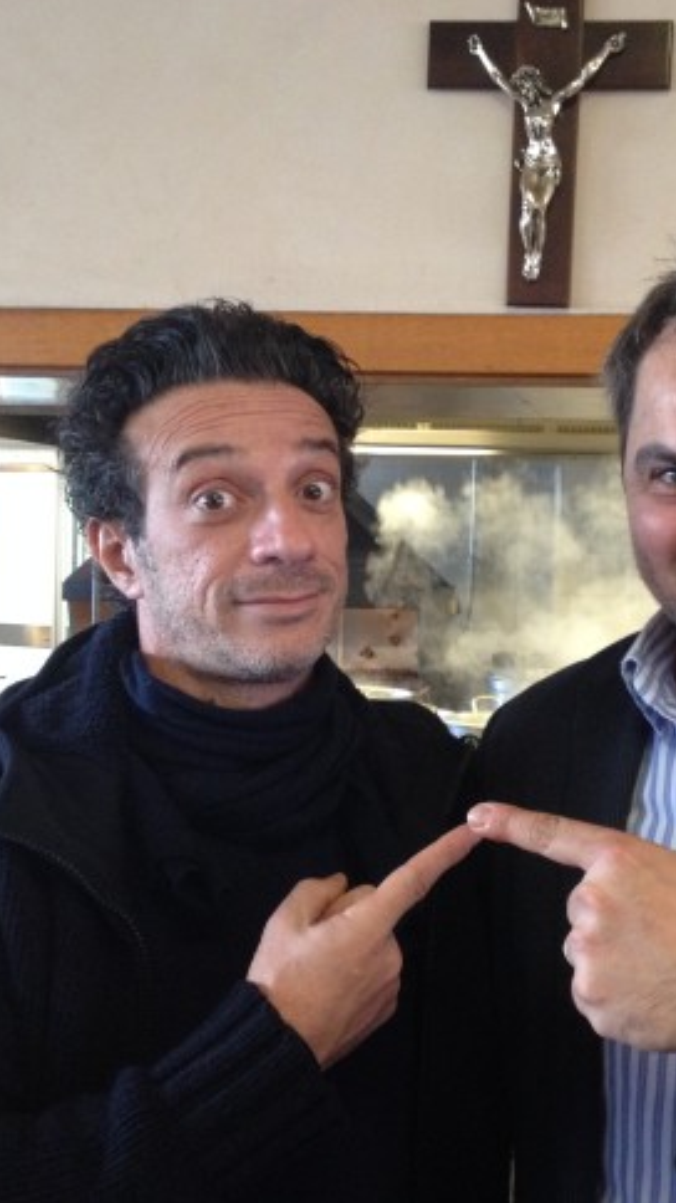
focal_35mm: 52
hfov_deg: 22.8
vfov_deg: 39.9
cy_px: 593
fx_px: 1658
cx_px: 522
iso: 250
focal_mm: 4.28
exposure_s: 1/20
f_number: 2.4
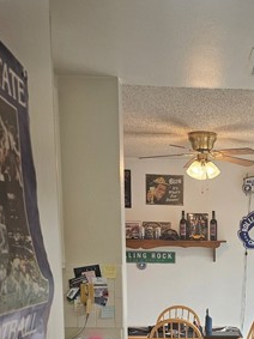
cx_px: 231
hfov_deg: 27.0
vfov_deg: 33.8
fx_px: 509
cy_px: 335
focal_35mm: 52
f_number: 1.7
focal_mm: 6.3
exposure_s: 1/52
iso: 40
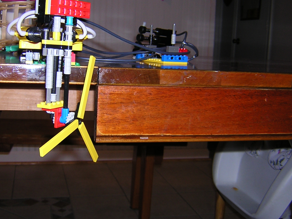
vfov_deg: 31.5
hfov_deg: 41.1
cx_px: 121
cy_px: 92
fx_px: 388
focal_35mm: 46
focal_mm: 4.7
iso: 100
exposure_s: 1/60.1
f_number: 2.6
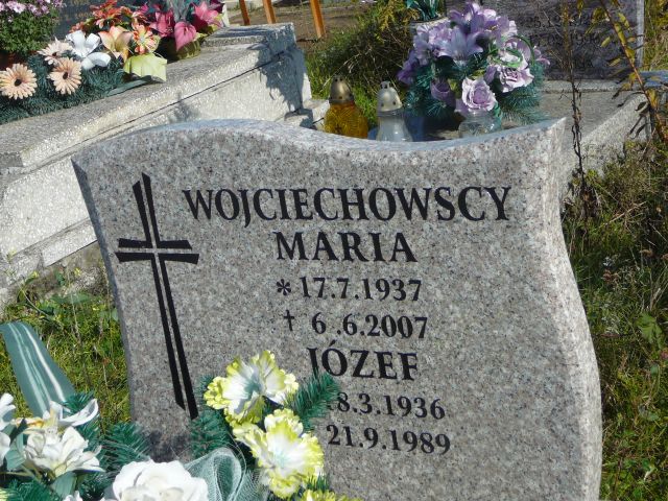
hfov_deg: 25.3
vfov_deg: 19.1
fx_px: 1486
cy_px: 250
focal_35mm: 77
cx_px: 334
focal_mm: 11.5
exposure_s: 1/1000
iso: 80
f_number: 3.7
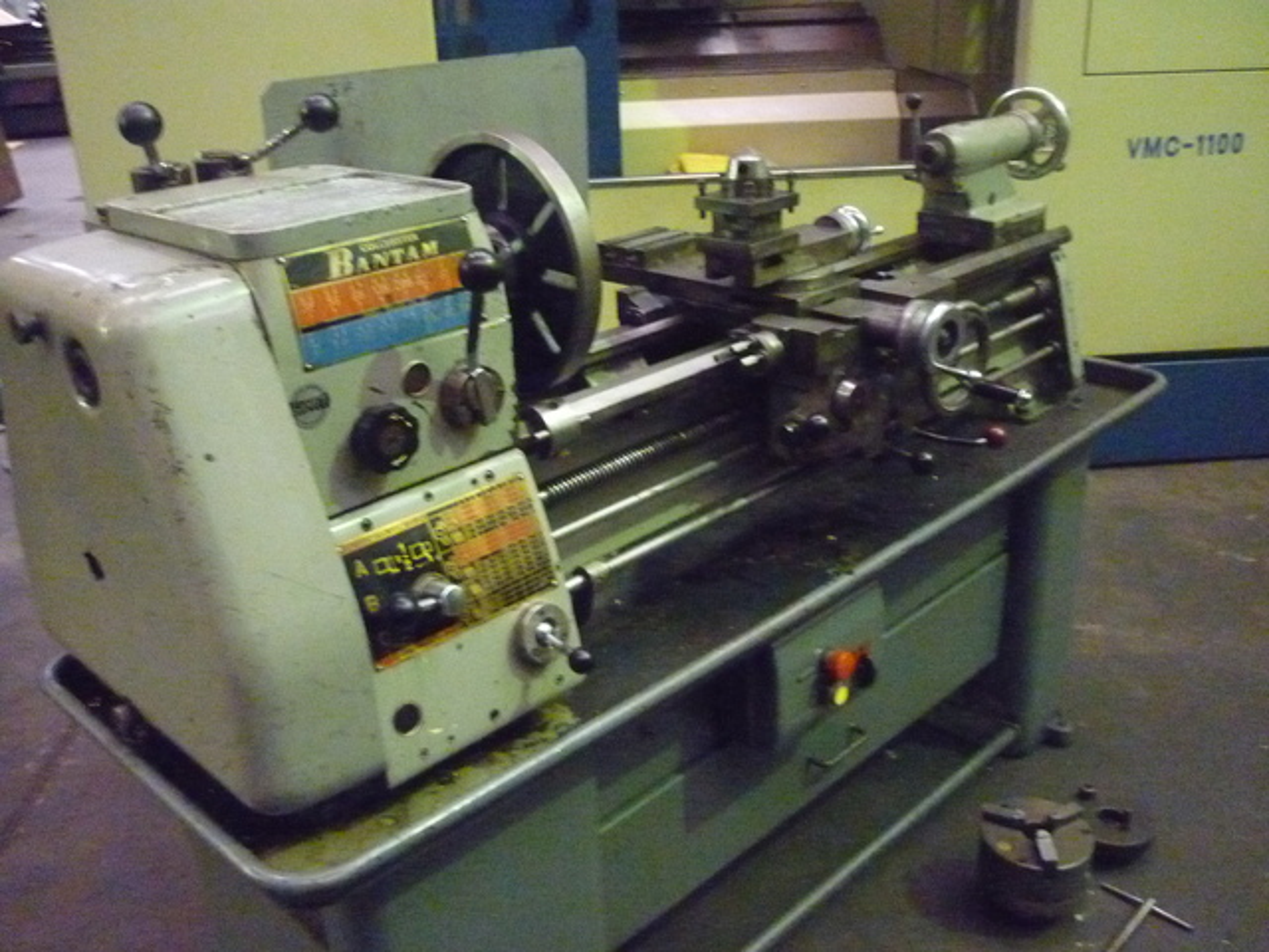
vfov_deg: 42.9
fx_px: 1210
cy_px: 476
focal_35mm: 33
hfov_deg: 55.4
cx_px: 634
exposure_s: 1/8
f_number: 2.8
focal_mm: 5.5
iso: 1600
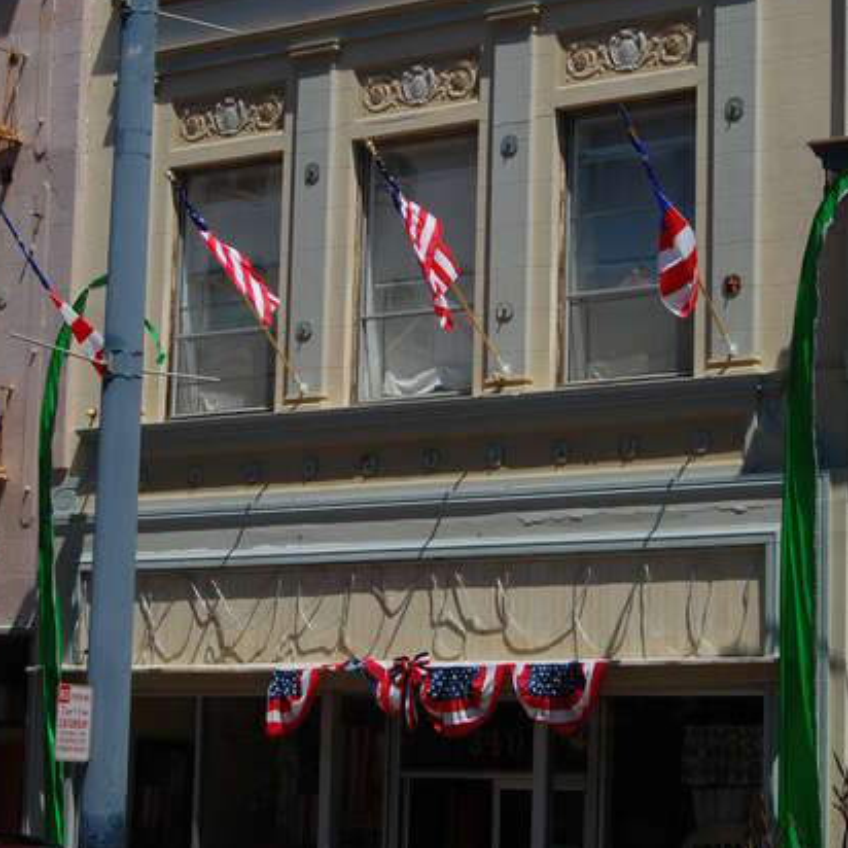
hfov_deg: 17.6
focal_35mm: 99
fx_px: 2744
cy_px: 399
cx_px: 422
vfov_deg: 17.6
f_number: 16
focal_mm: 40
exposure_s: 1/200
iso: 200
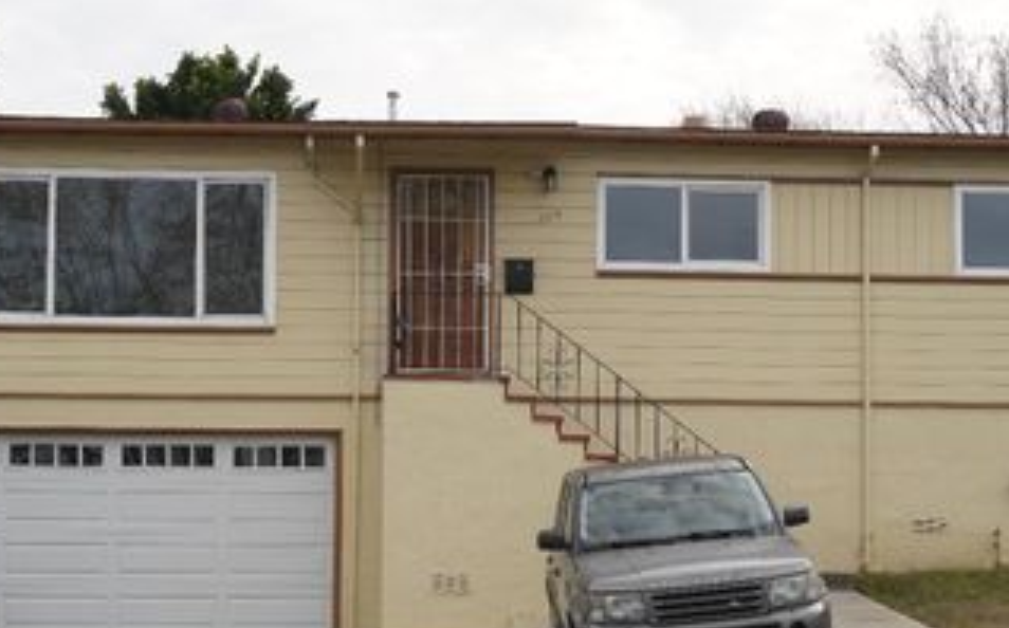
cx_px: 495
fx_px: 2115
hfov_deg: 26.8
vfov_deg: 16.8
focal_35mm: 77
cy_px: 471
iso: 200
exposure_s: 1/320
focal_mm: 32
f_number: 8
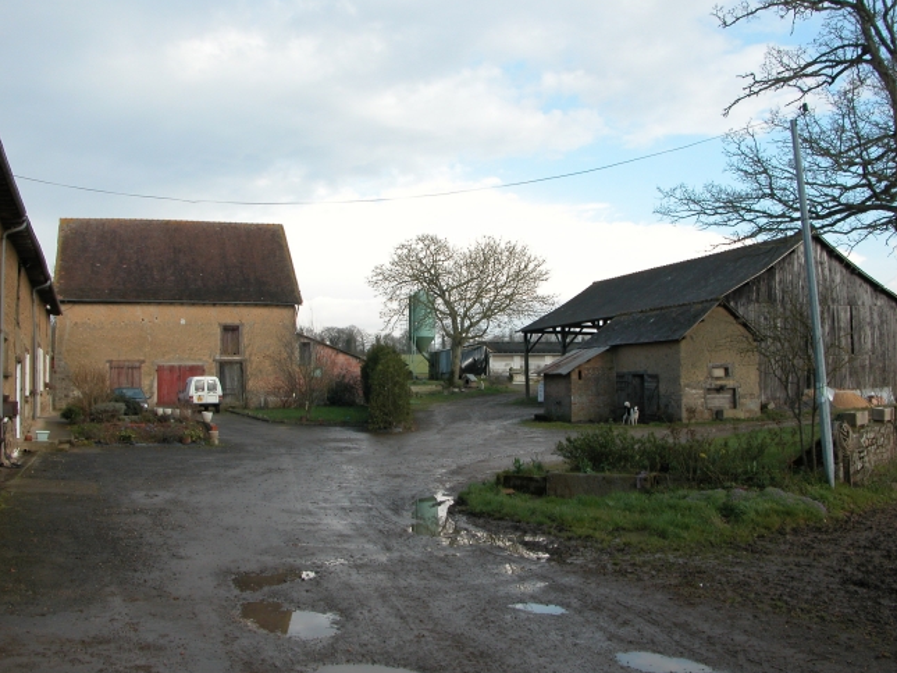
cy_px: 321
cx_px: 446
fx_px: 959
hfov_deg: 50.1
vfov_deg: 38.7
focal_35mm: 37
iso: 100
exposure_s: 1/198
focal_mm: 9
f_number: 5.6
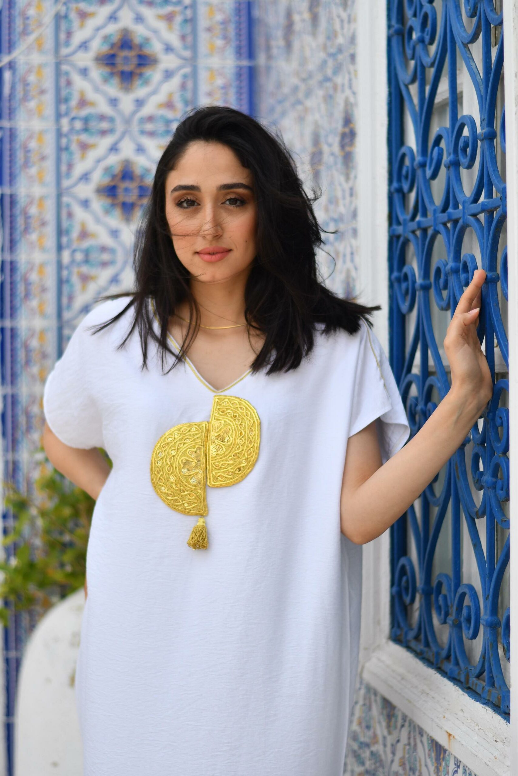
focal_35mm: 75
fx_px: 1618
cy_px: 388
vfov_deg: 27.0
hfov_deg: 18.2
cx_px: 259
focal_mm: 50
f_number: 1.8
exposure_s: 1/2000
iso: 100
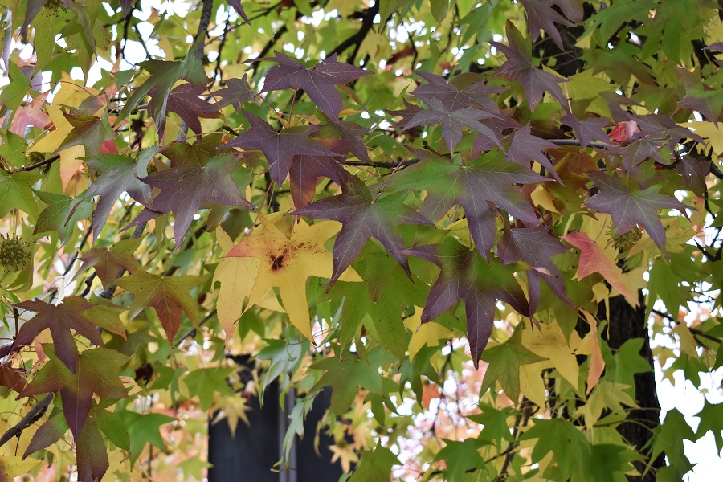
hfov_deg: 33.4
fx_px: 1205
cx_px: 362
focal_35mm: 60
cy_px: 241
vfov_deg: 22.6
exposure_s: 1/160
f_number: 6.3
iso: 400
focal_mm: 40
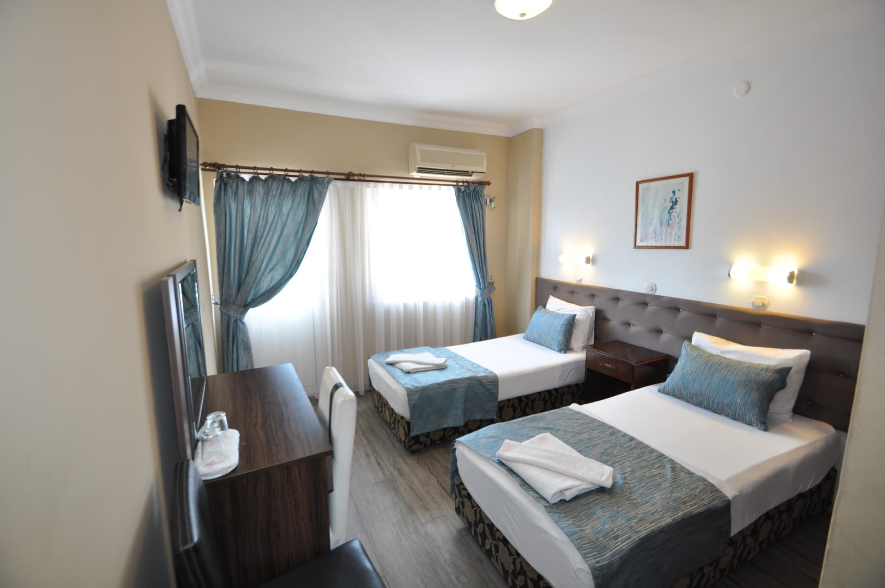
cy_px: 294
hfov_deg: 100.5
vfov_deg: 77.2
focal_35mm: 15
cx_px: 442
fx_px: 368
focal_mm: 10
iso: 400
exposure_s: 1/40
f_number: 3.5
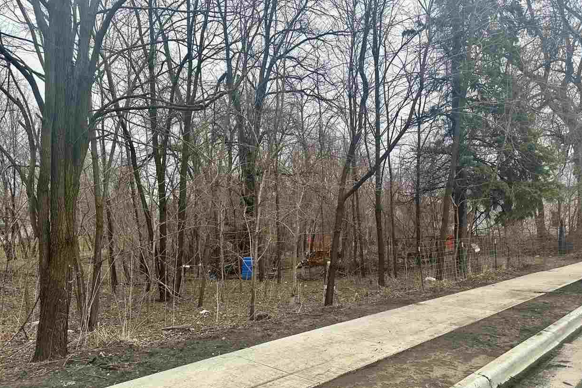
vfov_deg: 49.4
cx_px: 300
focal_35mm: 26
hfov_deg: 69.4
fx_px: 420
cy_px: 219
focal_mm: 6.86
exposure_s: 1/642
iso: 80
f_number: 1.78
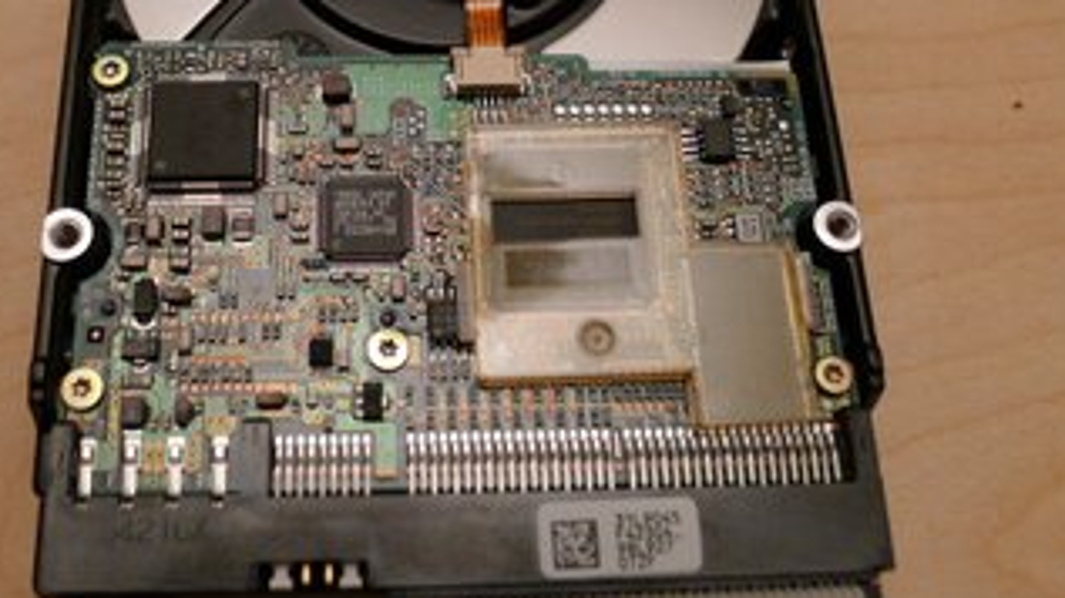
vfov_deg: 26.6
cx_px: 433
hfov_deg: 46.2
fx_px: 1242
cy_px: 128
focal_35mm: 44
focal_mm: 6.8
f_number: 2.2
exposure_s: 1/40
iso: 400
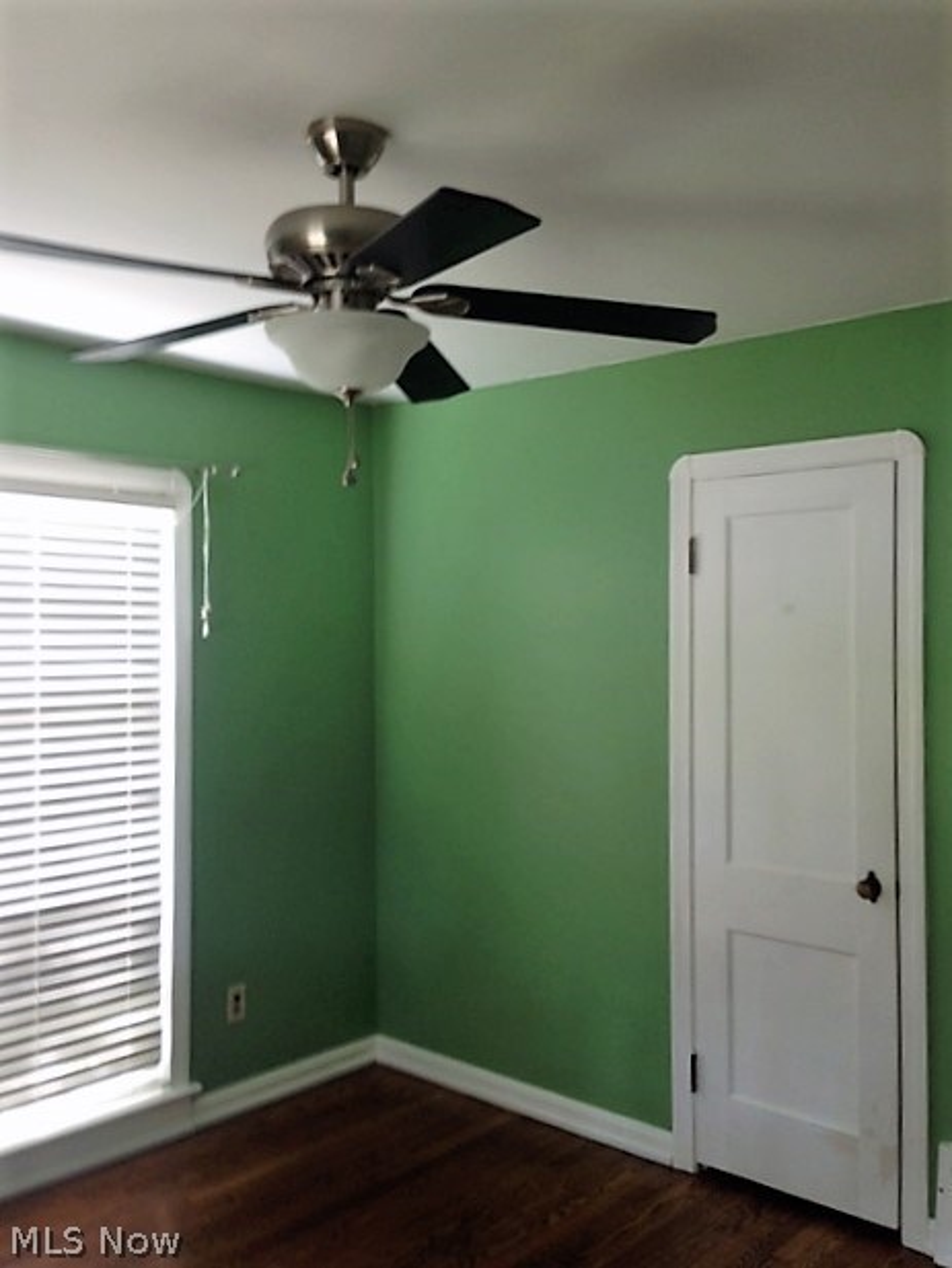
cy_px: 634
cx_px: 476
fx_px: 1210
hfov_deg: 43.0
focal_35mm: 33
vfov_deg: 55.3
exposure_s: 1/20
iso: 80
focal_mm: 4.12
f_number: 2.4
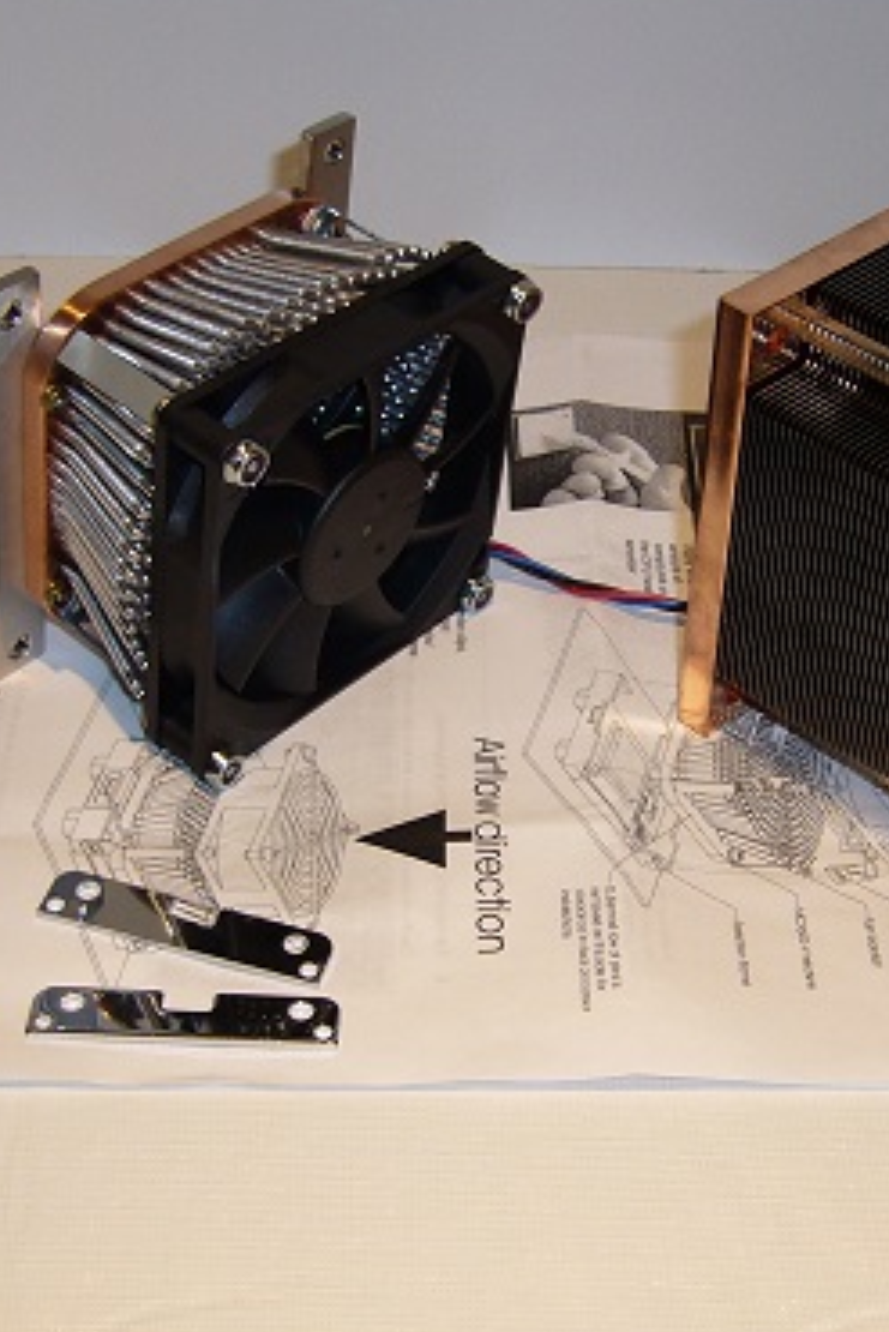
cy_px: 580
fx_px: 2331
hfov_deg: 21.5
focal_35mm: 63
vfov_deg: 31.8
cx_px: 630
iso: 80
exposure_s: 1/30
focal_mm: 5.8
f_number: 2.8
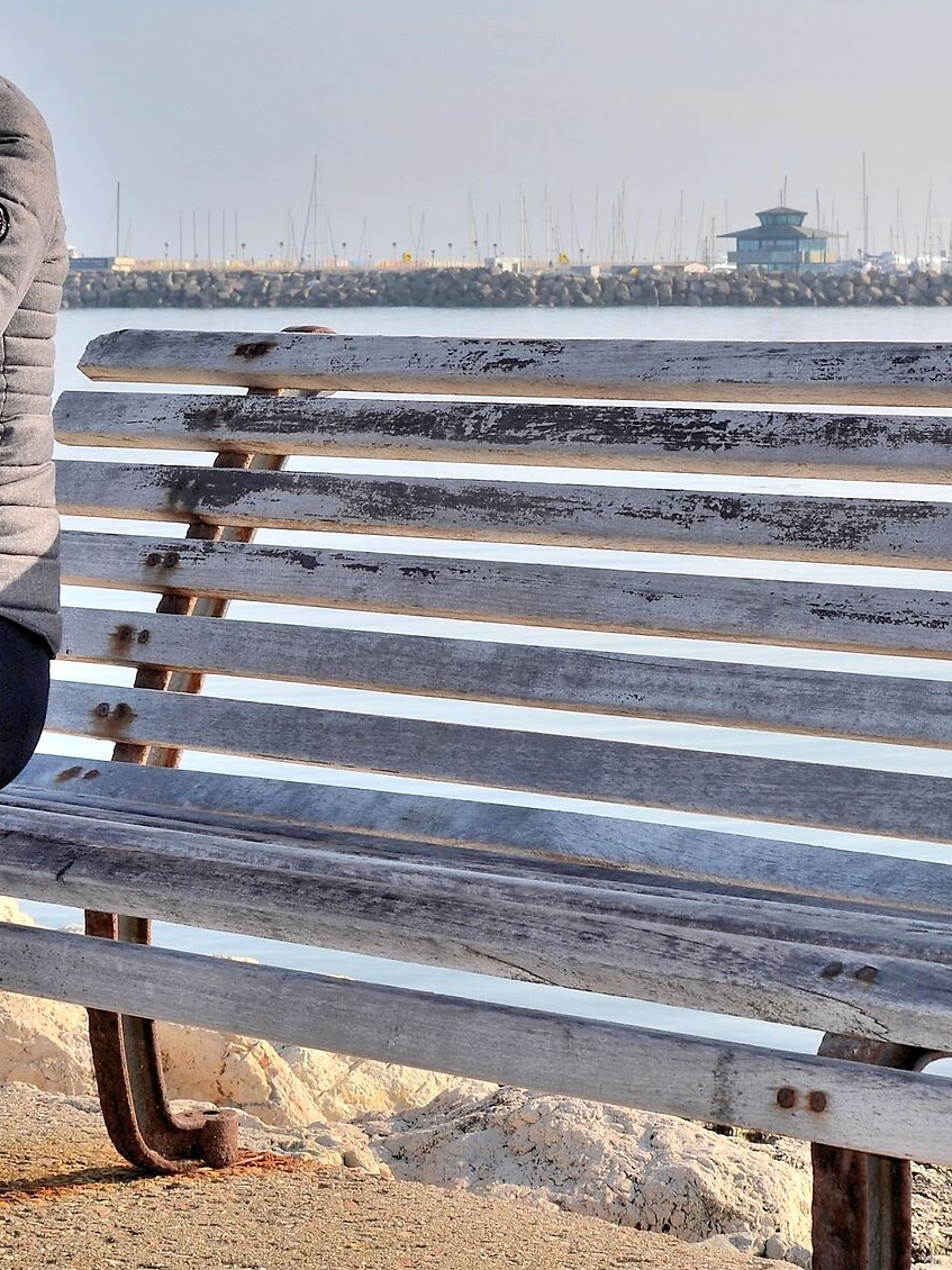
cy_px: 547
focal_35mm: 107
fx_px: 3926
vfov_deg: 18.4
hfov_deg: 13.8
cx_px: 678
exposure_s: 1/200
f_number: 9
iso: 100
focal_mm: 35
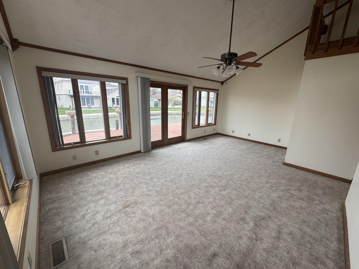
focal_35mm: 14
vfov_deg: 85.7
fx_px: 145
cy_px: 134
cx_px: 180
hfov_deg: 102.1
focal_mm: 2.22
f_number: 2.2
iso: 50
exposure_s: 1/99
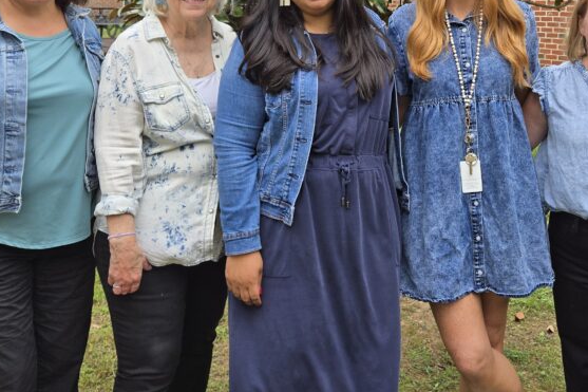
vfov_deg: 29.5
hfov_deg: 43.9
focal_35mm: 44
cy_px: 55
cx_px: 388
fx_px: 718
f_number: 1.8
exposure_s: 1/449
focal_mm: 5.4
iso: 25
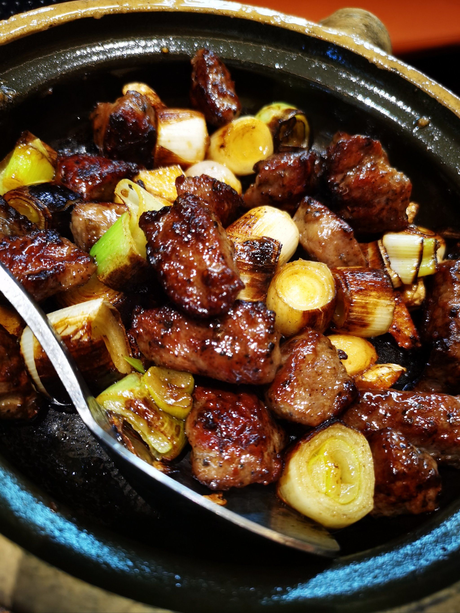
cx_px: 230
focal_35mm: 27
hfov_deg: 51.4
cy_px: 306
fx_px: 478
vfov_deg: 65.3
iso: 250
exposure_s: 1/60.2
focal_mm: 5.58
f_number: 1.8
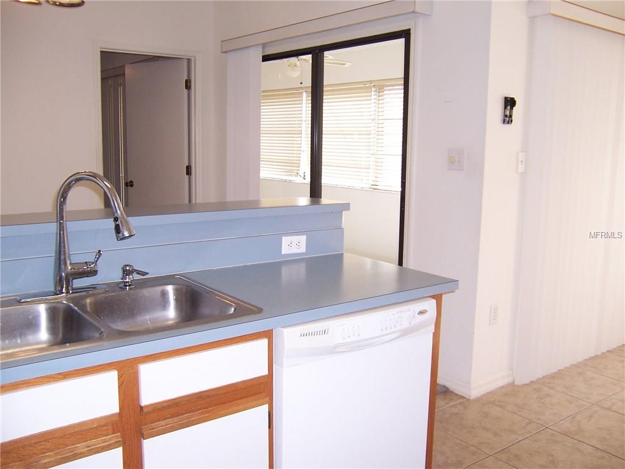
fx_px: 596
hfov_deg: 55.4
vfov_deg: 42.9
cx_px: 312
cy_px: 234
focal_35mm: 33
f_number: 2.8
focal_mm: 5.5
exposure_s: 1/60
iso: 140
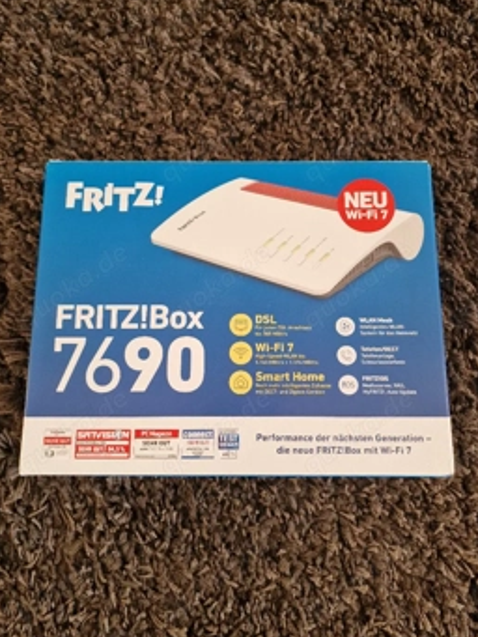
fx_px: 497
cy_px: 306
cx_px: 256
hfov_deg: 51.3
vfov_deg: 65.3
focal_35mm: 27
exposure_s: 1/120
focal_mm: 6.4
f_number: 1.8
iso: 50
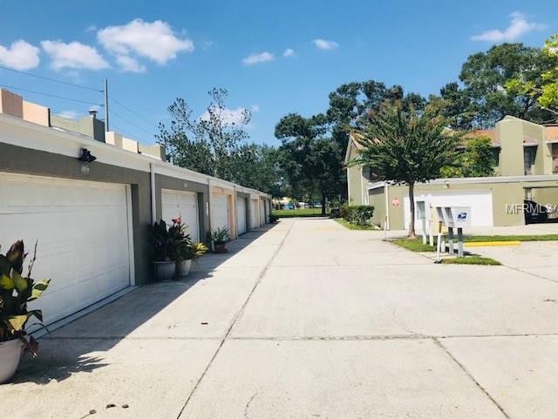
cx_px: 279
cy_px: 210
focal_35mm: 28
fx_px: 452
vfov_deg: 49.8
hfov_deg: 63.4
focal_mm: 3.99
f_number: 1.8
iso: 20
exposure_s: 1/3690
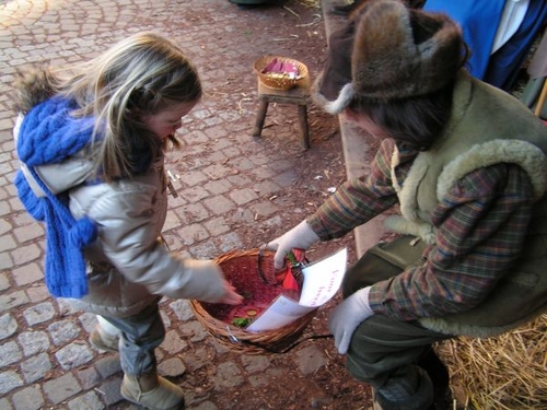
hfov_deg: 49.0
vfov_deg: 37.7
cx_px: 274
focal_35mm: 38
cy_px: 205
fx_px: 600
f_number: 2.8
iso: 50
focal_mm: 6.3
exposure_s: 1/30
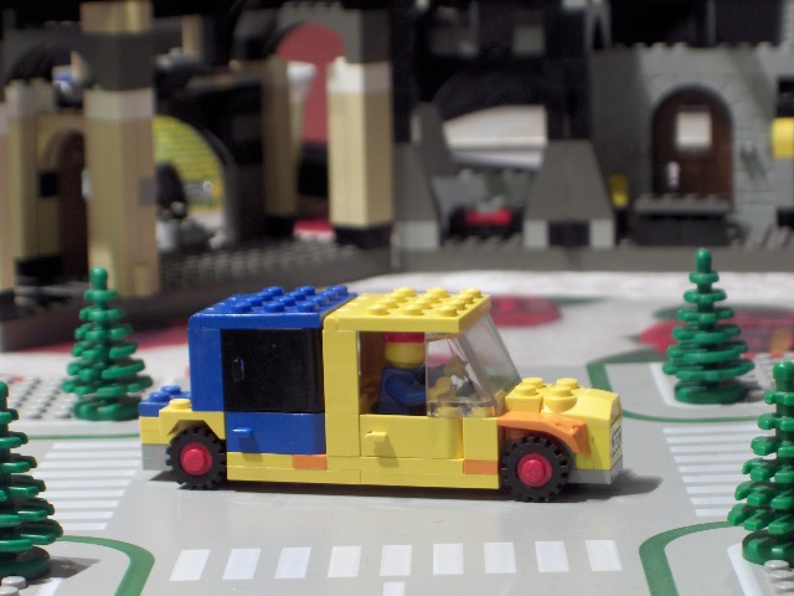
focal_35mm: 117
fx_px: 2684
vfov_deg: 12.7
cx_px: 397
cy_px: 298
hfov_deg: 16.8
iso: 100
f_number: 4.9
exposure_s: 1.06
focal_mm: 24
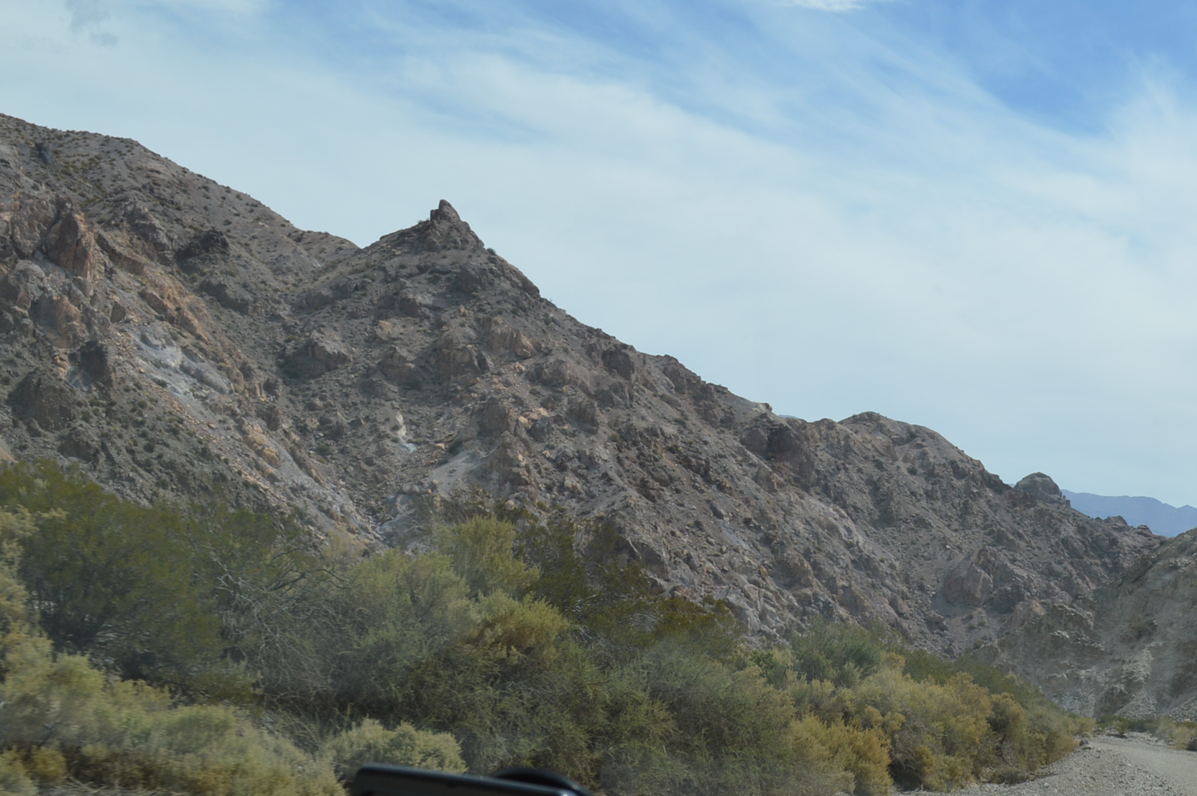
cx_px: 964
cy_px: 365
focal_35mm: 65
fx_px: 2159
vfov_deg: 20.9
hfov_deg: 30.2
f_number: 8
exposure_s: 1/250
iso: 100
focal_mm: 24
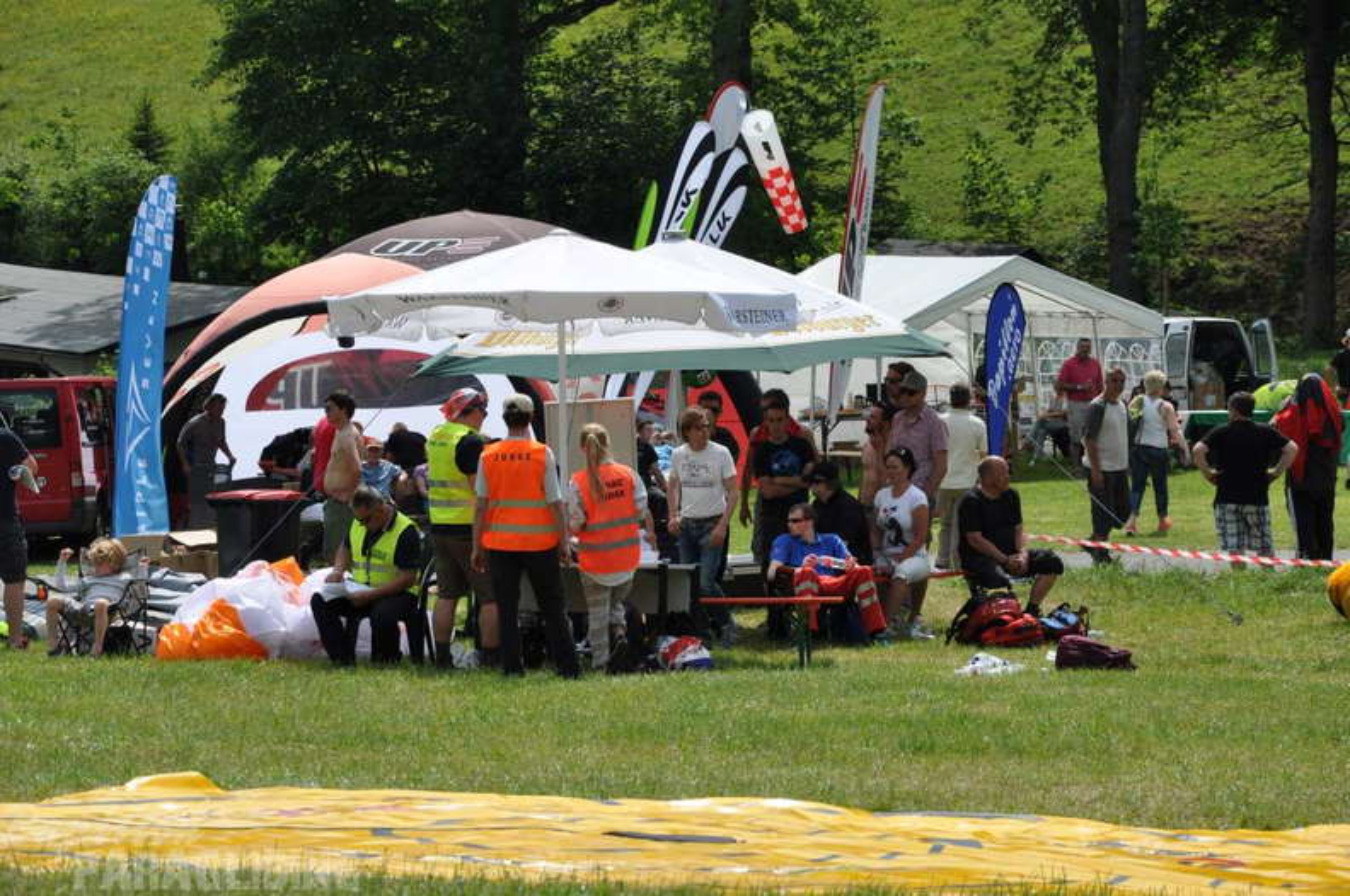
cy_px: 448
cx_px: 675
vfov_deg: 8.7
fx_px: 5899
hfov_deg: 13.1
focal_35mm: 158
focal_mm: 105
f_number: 10
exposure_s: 1/400
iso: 200
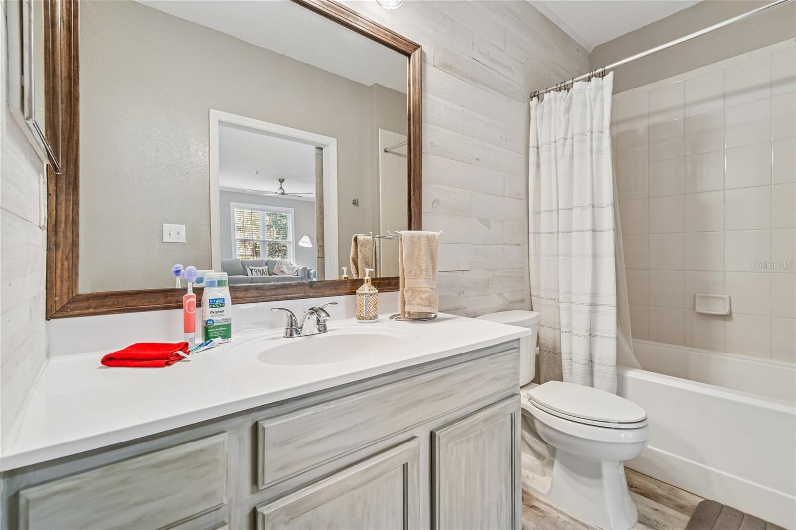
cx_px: 398
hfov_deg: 100.4
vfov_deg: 77.3
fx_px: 332
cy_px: 265
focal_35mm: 15
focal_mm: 10
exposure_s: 1/4
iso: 100
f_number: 7.1
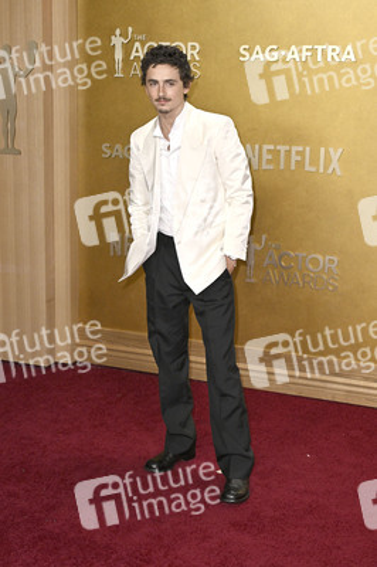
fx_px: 771
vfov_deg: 40.4
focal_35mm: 49
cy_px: 284
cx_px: 188
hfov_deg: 27.5
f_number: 6.3
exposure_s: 1/320
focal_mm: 49
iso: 2500
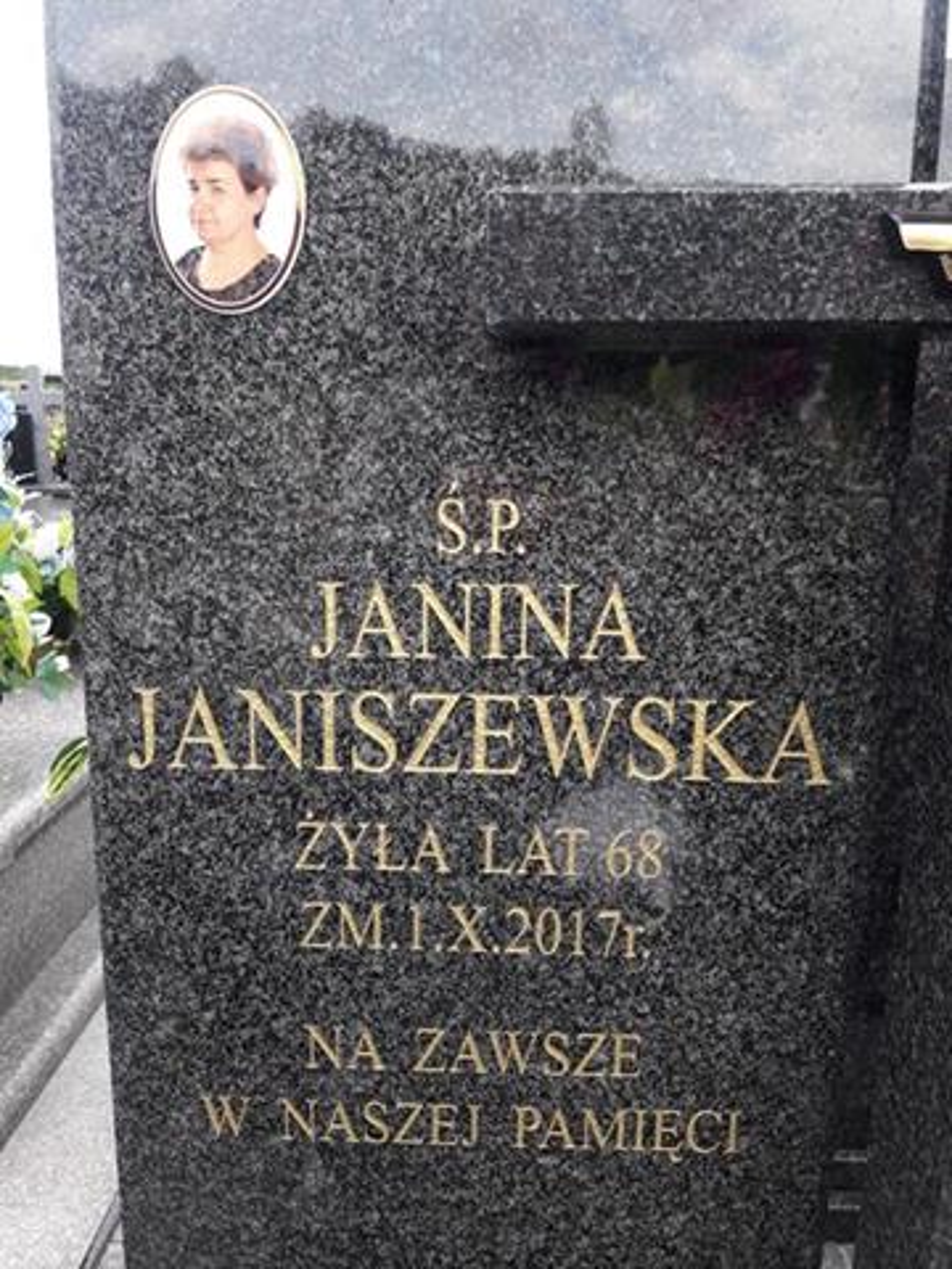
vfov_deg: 63.4
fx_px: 1027
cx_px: 476
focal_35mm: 28
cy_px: 634
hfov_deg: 49.7
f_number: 1.9
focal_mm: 3.7
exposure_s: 1/206
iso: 40
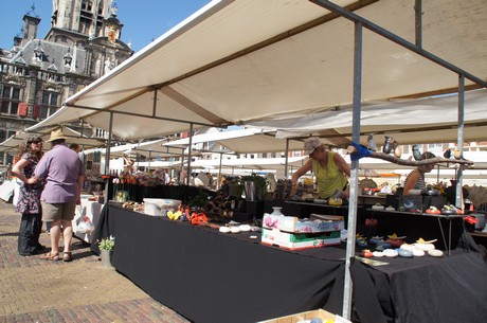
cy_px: 162
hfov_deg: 67.5
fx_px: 365
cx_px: 244
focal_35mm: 27
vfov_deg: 47.8
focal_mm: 18
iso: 100
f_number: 7.1
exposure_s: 1/250
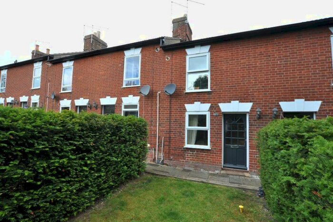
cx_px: 166
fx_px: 139
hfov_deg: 100.4
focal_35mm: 15
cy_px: 111
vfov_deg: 77.3
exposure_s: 1/200
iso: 200
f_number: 7.1
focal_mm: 10
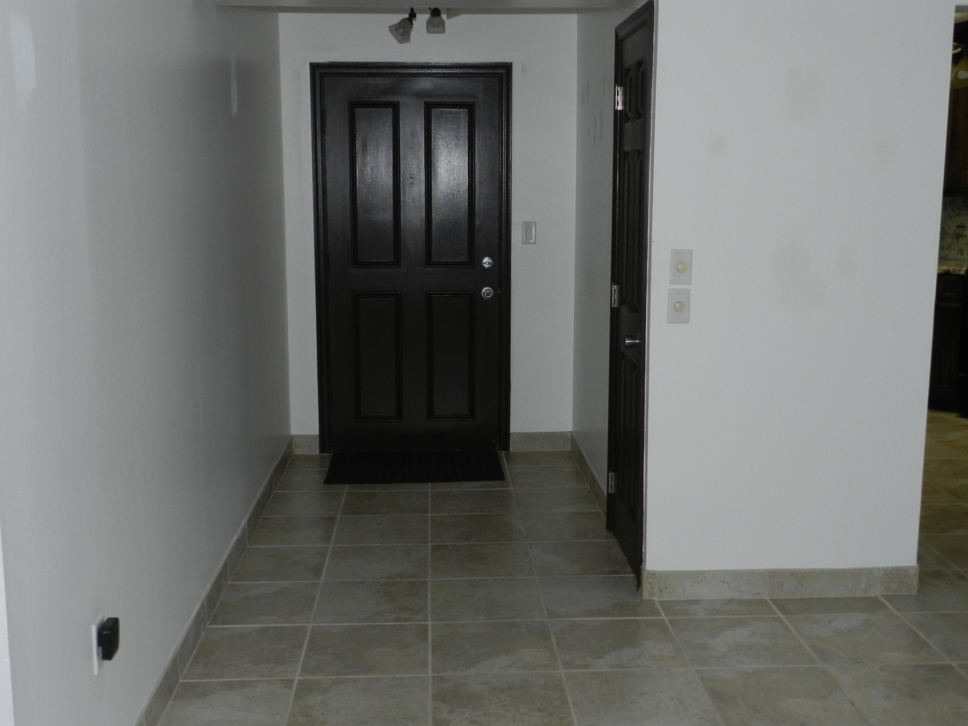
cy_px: 363
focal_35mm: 38
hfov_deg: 49.0
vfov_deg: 37.7
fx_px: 1063
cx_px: 484
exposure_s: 1/30
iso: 200
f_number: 4
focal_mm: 6.7
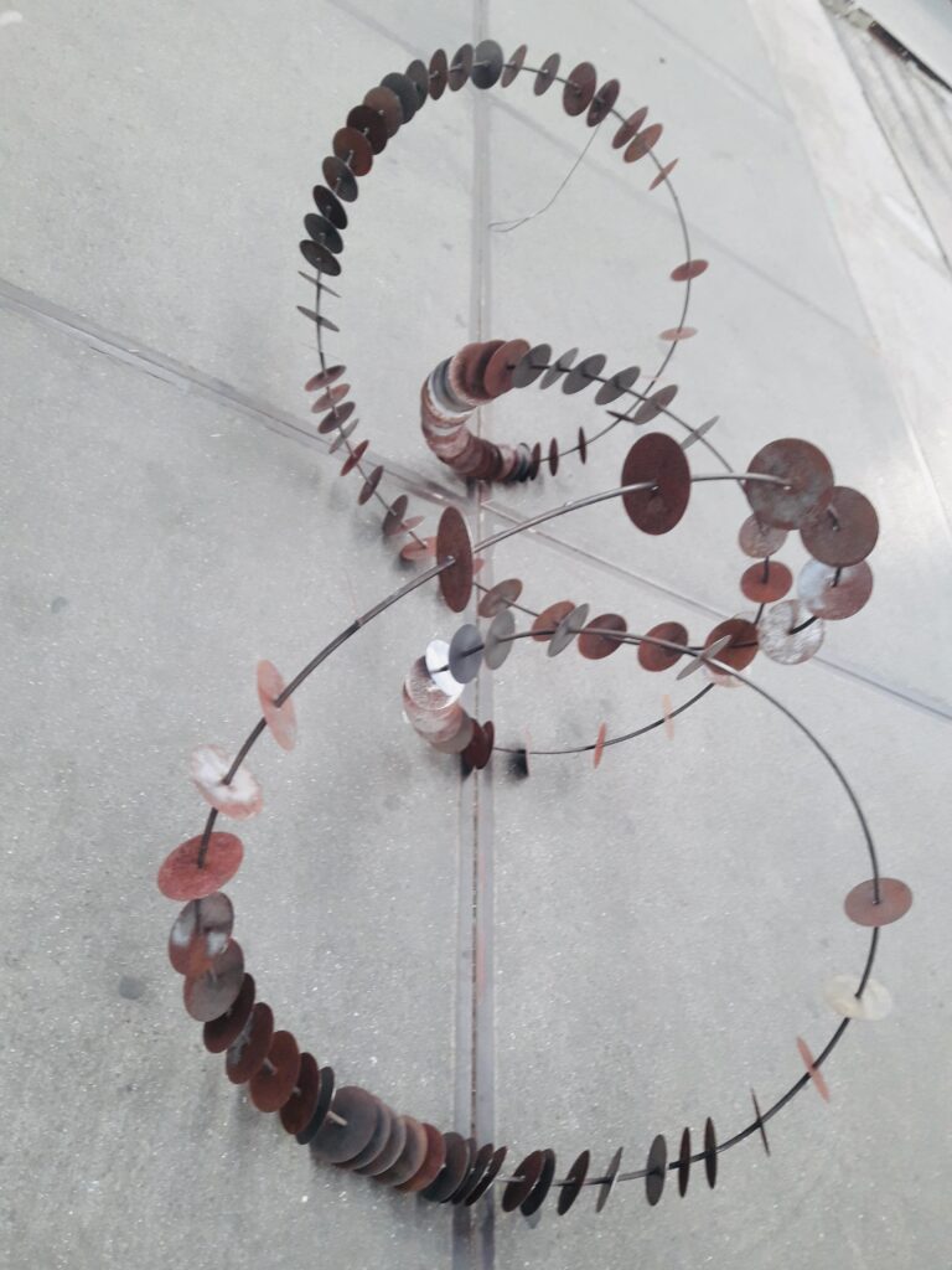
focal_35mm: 28
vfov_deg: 63.4
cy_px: 635
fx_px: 1027
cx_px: 476
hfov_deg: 49.7
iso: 64
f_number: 1.9
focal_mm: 3.7
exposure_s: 1/33
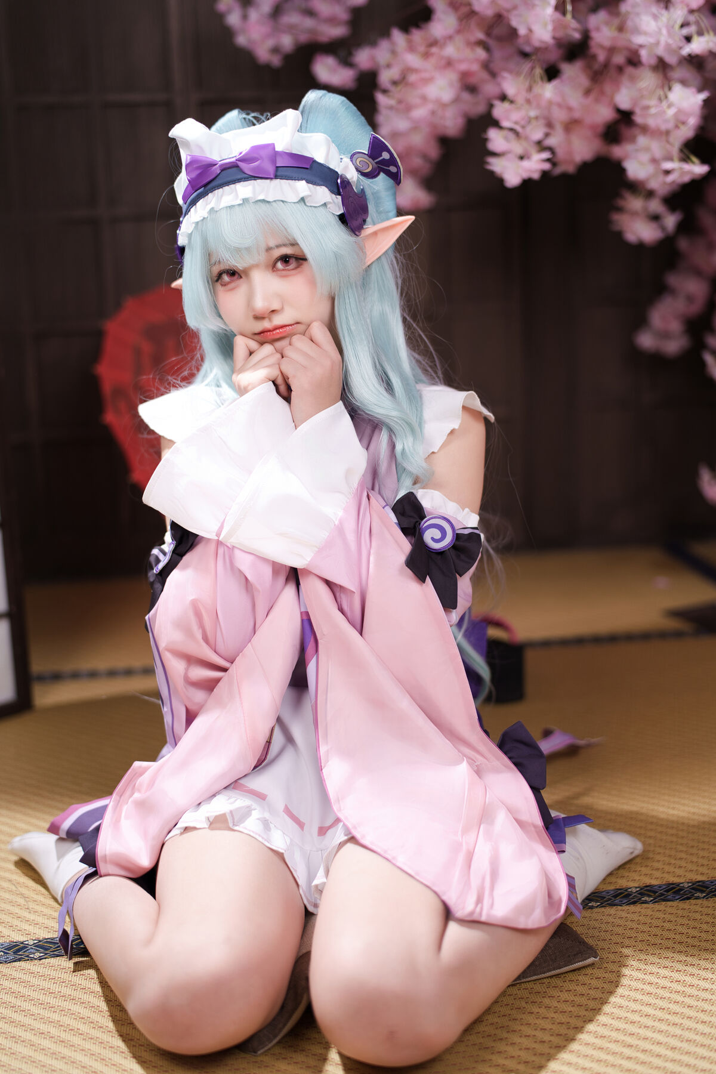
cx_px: 358
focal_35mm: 50
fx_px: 1492
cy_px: 537
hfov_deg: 27.0
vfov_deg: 39.6
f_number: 1.6
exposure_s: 1/400
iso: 100
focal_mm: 50
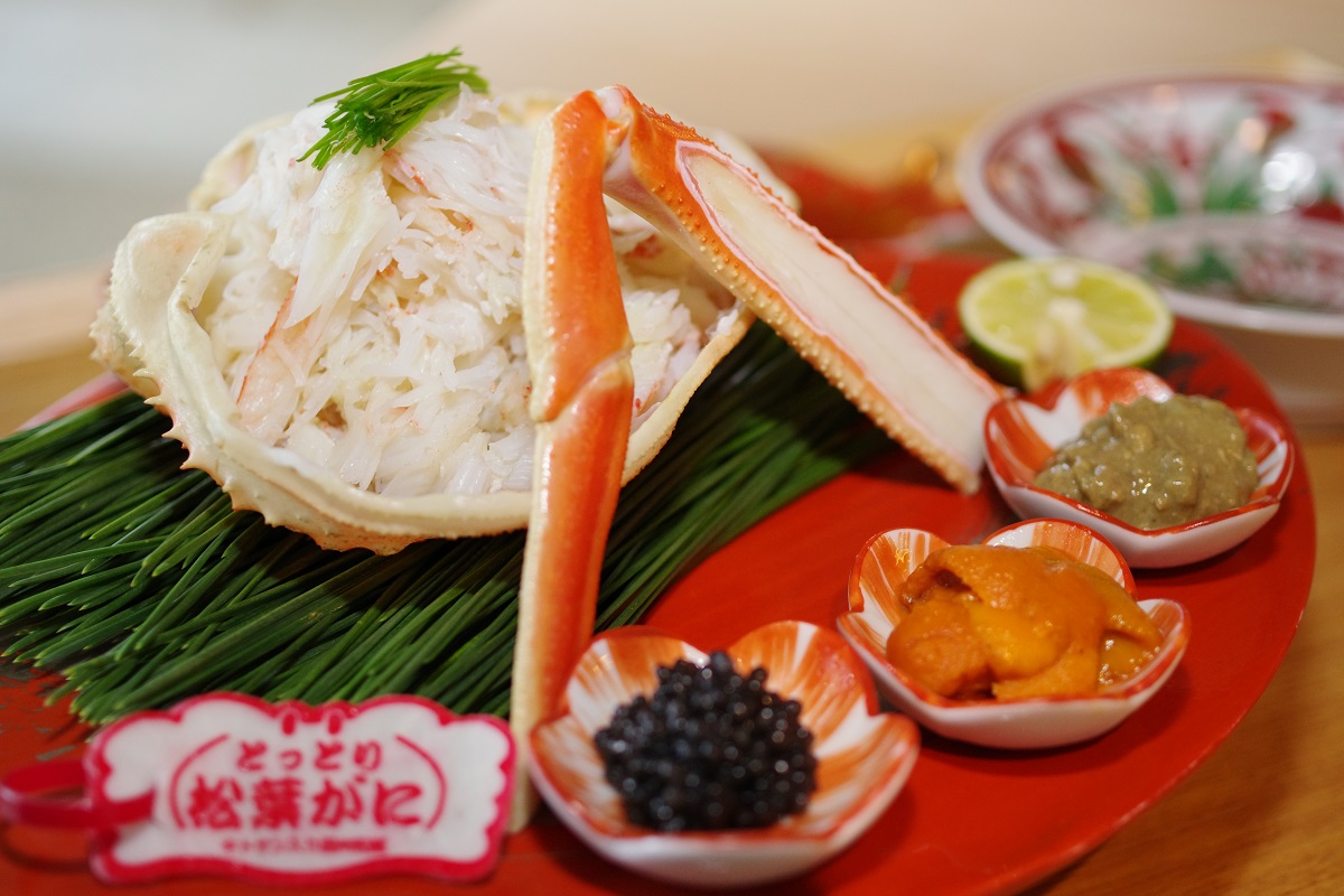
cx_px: 672
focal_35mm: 54
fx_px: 2016
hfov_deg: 36.9
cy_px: 448
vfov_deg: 25.1
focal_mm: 35
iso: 1600
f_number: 2.8
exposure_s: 1/100
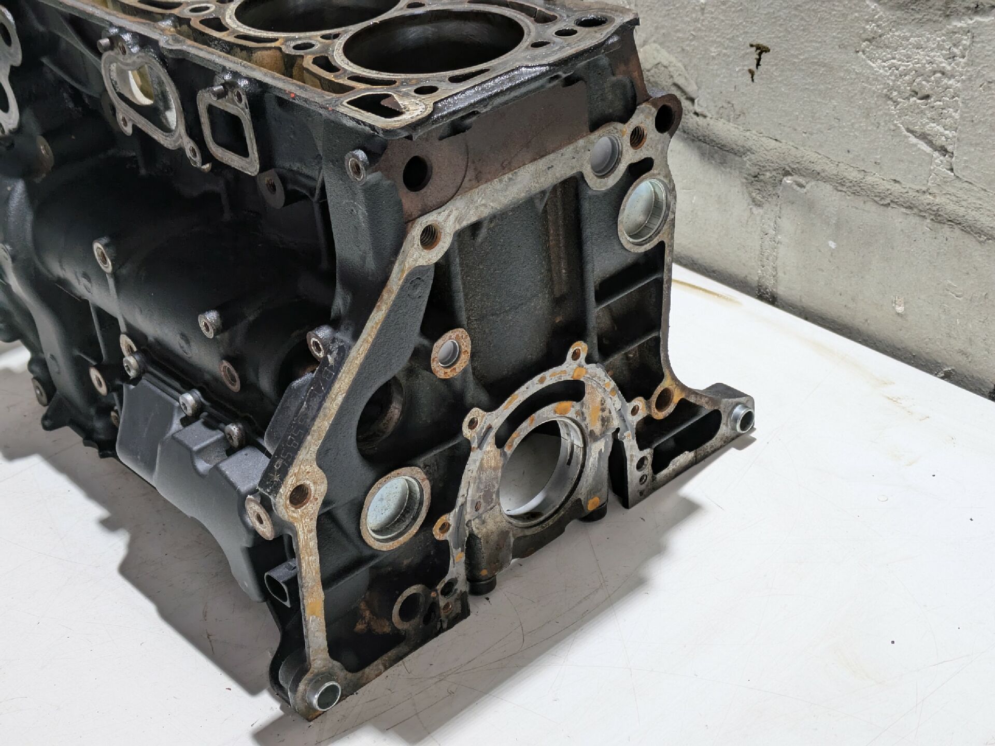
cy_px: 373
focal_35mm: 51
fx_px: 1466
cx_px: 498
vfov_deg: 28.6
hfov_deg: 37.5
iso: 60
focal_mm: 5.43
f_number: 1.89
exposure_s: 1/33.3
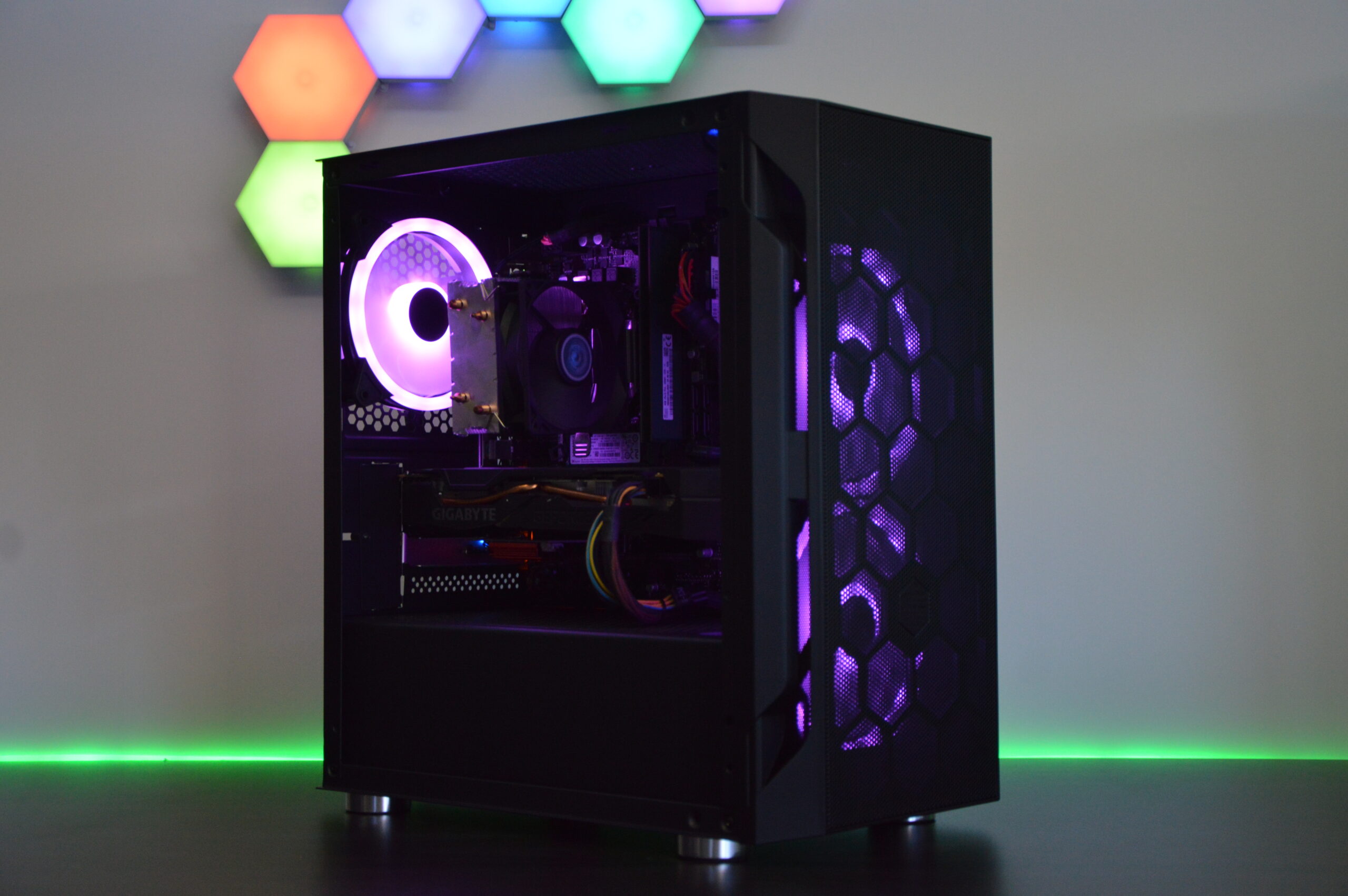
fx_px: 2132
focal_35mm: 57
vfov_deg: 23.7
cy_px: 448
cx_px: 674
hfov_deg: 35.1
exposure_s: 1/60
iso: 800
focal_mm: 38
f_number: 4.5
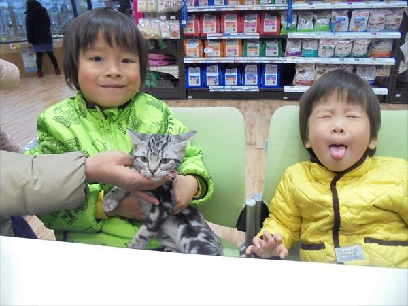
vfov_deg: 53.1
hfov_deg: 67.3
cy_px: 153
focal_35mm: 26
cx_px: 204
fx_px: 306
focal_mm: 4.6
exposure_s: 1/30
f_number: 3.5
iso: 250
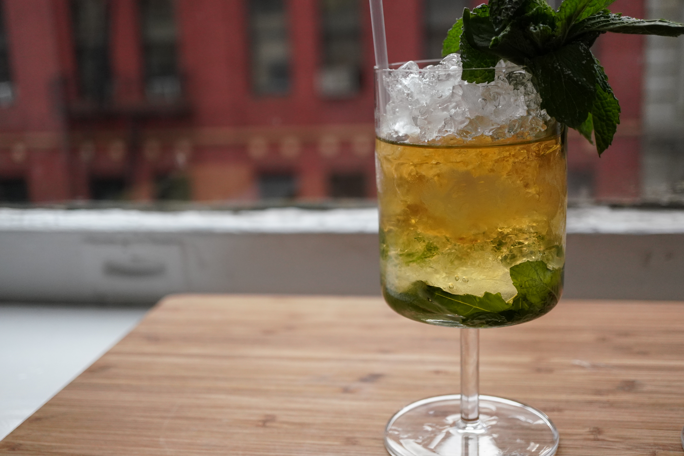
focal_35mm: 45
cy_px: 228
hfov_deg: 43.6
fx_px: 855
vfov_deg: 29.9
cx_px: 342
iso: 1600
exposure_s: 1/3200
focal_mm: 30
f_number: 3.5
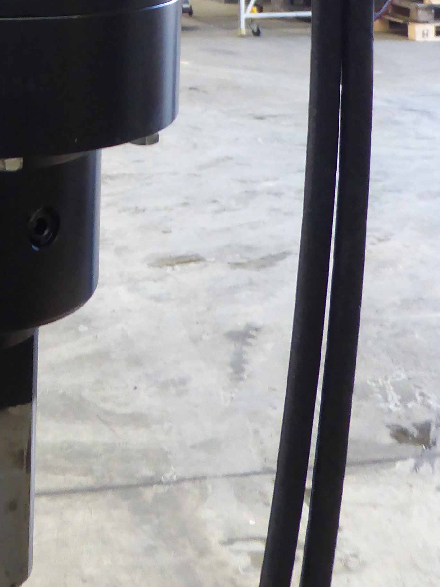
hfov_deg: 20.9
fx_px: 1136
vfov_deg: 25.2
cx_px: -40
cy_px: -167
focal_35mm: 67
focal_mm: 4.3
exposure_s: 1/40
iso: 400
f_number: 3.3
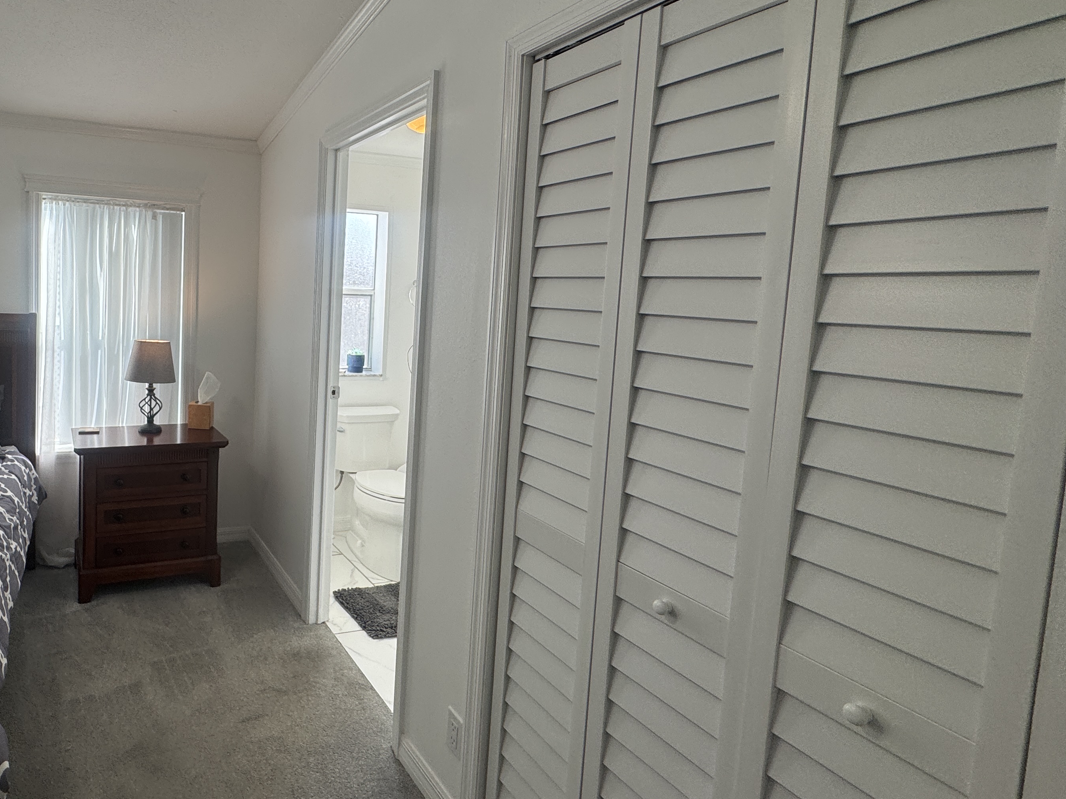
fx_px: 647
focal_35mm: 21
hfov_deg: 73.9
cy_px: 342
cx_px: 278
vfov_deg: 63.2
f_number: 2.2
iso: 40
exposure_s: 1/150
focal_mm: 2.22
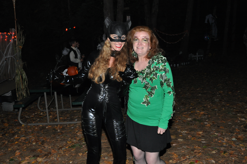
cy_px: 82
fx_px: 267
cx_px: 124
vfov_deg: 34.1
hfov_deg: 49.6
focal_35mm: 39
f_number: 4
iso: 800
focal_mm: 26
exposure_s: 1/60
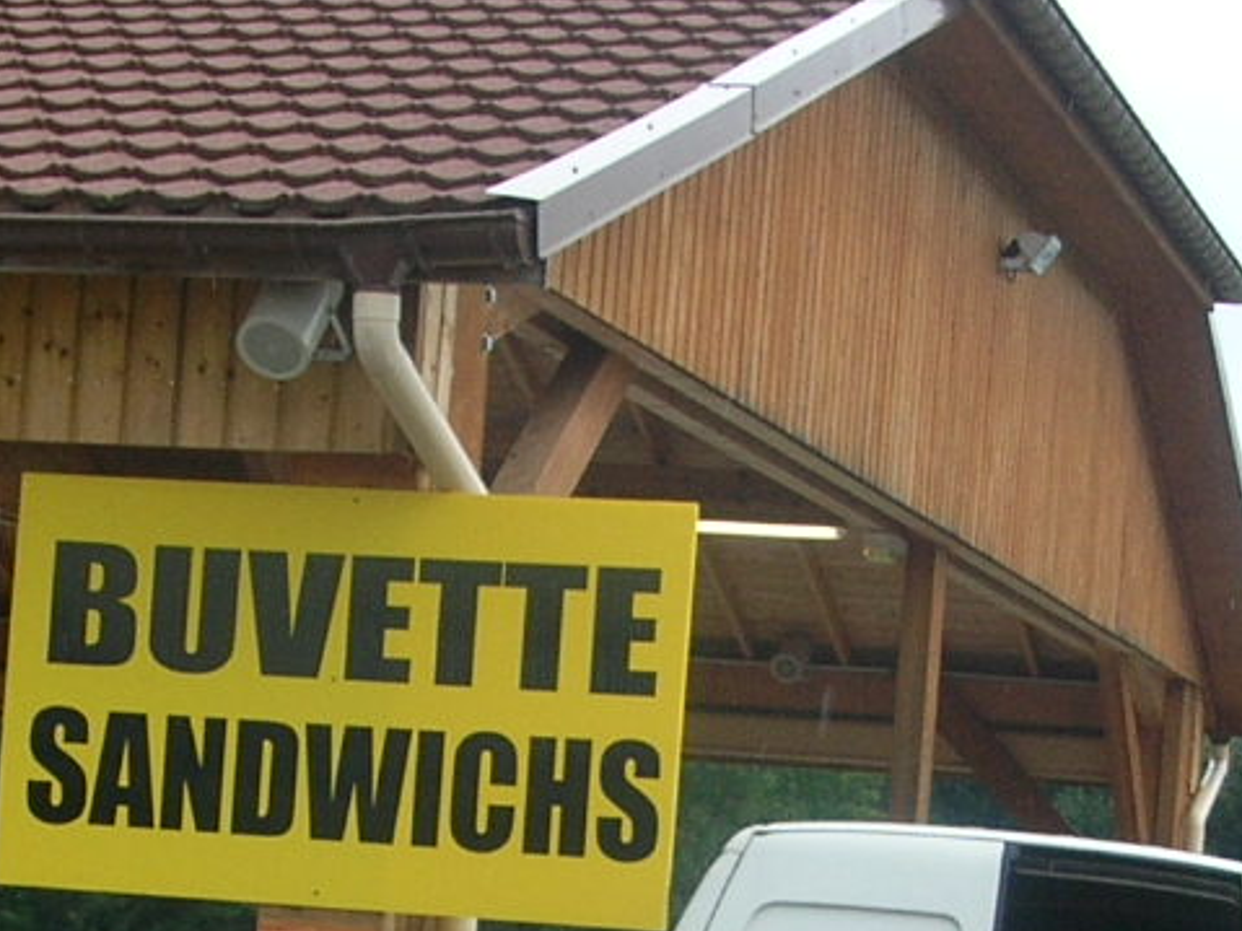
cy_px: 1066
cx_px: 685
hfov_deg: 16.8
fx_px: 4197
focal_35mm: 117
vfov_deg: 12.4
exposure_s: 1/424
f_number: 2.8
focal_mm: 5.8
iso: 50
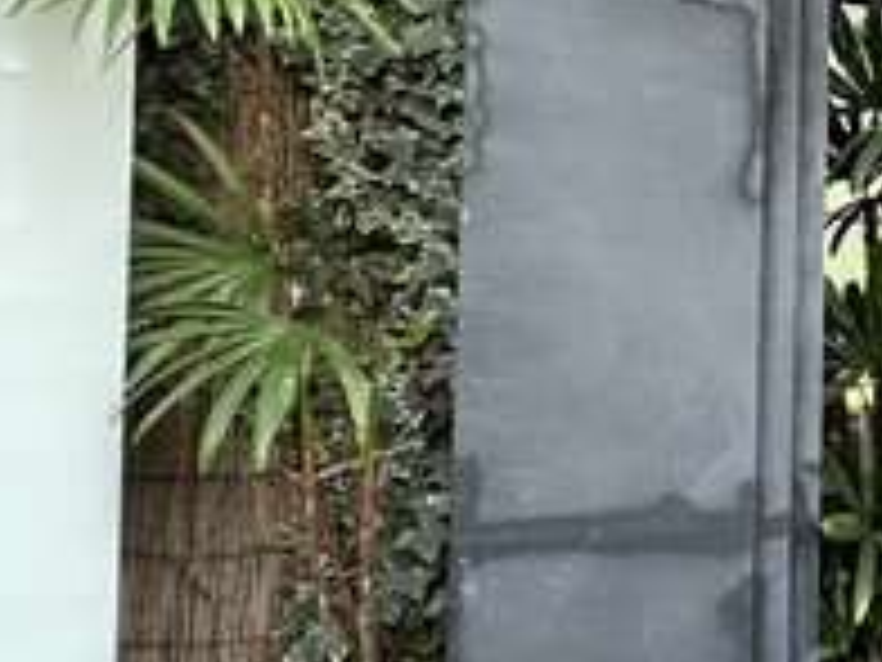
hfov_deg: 22.3
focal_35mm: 57
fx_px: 1452
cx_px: 1544
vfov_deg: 25.7
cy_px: 324
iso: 200
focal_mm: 2.22
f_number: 2.2
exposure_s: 1/99
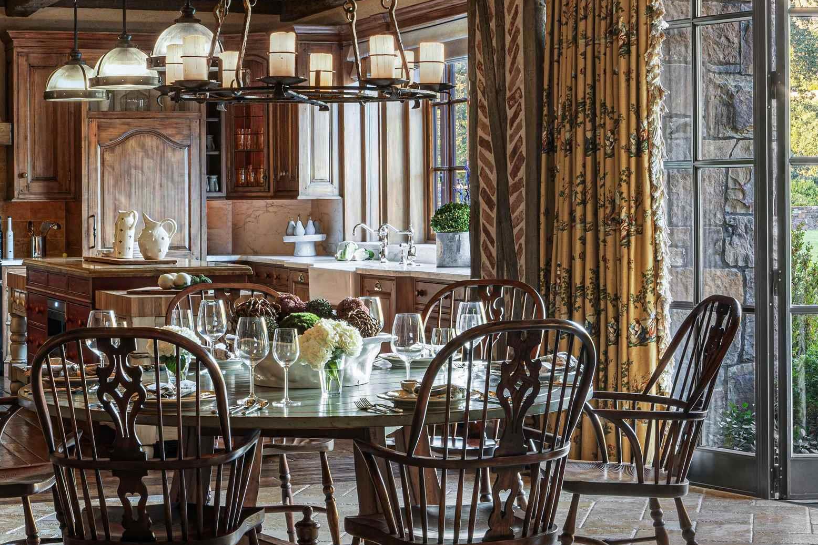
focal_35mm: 81
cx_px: 361
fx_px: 1841
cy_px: 174
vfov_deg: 16.8
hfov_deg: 25.0
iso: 200
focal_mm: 41
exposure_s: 5
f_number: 16
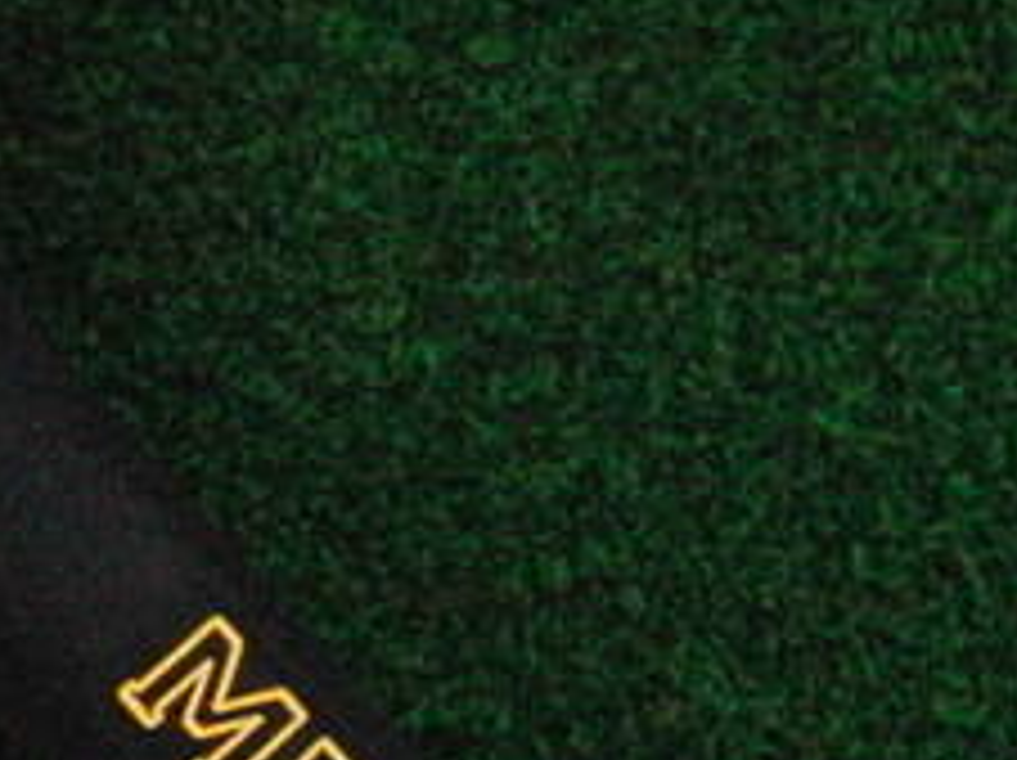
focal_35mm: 105
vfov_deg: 14.0
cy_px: 135
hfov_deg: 17.3
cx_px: -405
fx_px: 3082
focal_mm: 6.42
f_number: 3.6
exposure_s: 1/800
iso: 3200
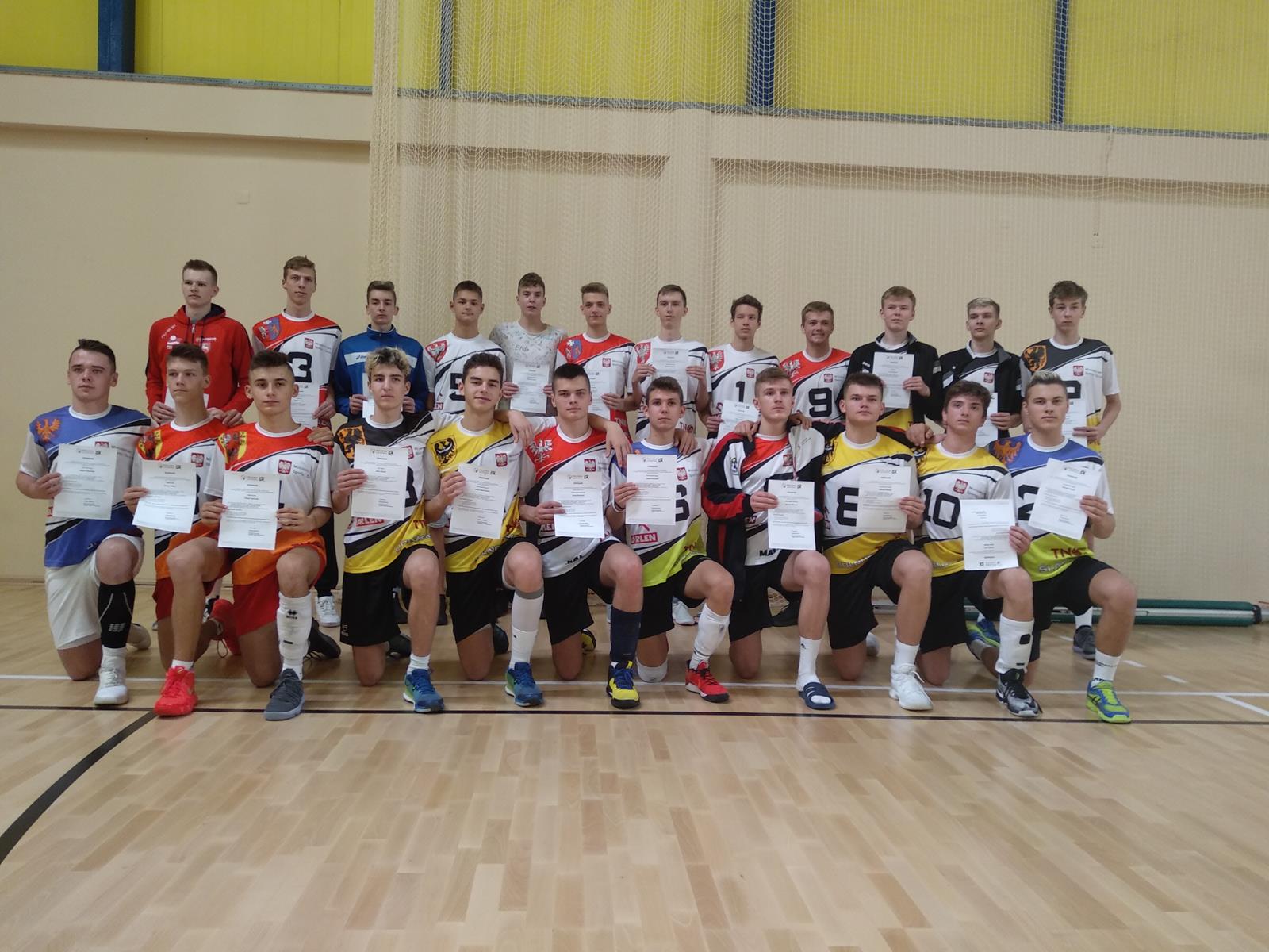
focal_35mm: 26
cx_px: 634
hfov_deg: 67.3
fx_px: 953
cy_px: 476
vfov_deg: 53.1
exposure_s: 1/50
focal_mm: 3.83
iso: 250
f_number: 2.2
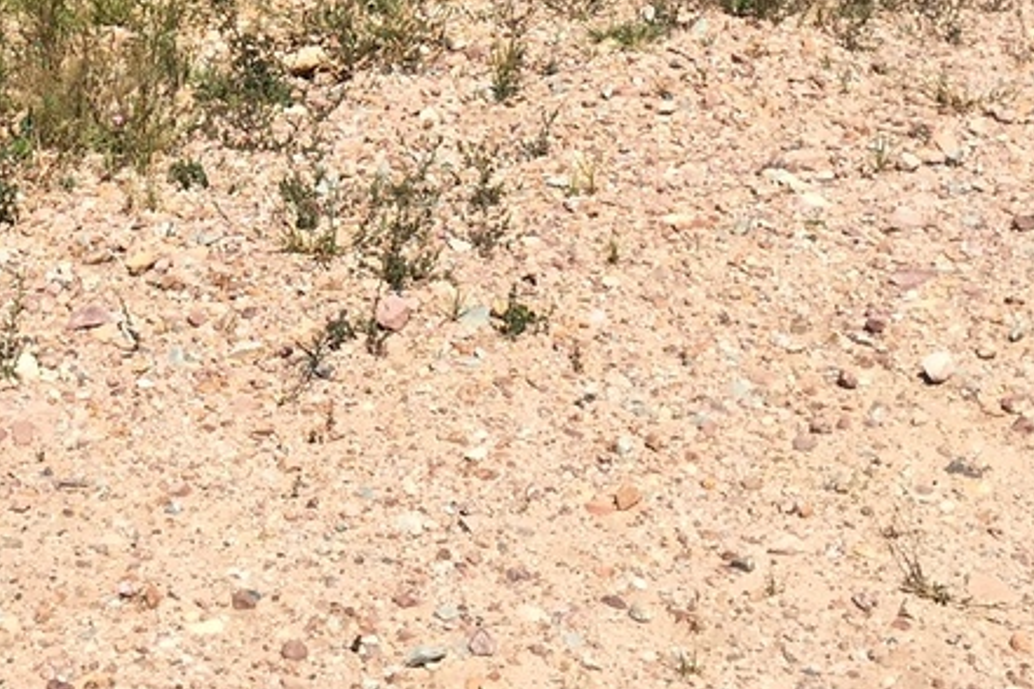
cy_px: -356
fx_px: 2355
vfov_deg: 15.3
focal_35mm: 82
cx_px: 143
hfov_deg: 24.2
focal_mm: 4.15
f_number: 2.2
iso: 32
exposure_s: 1/2475
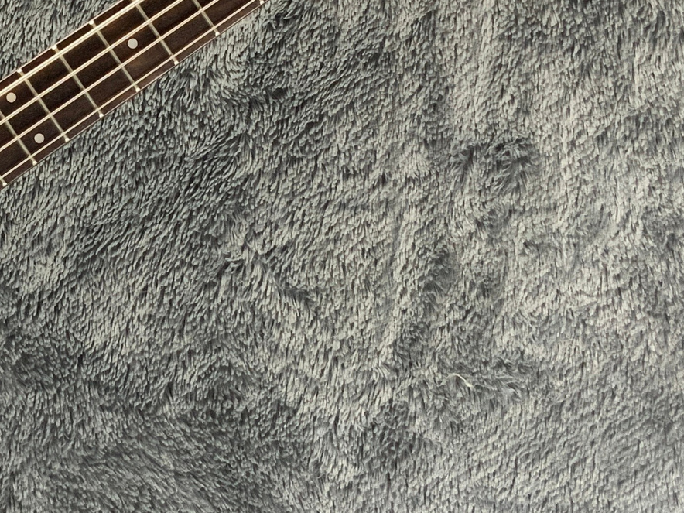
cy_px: 123
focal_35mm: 84
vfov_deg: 17.5
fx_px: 1660
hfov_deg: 22.8
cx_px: 80
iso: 160
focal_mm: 3
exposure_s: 1/60
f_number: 1.8
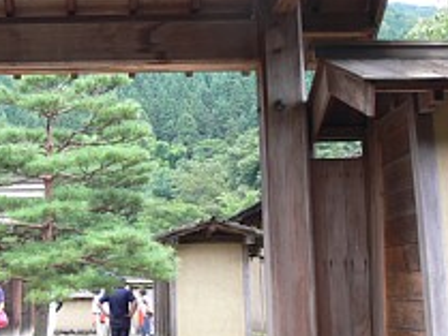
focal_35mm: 67
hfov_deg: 28.4
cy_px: 139
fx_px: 868
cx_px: 92
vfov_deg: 21.9
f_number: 4
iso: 80
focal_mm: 7.4
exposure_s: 1/80
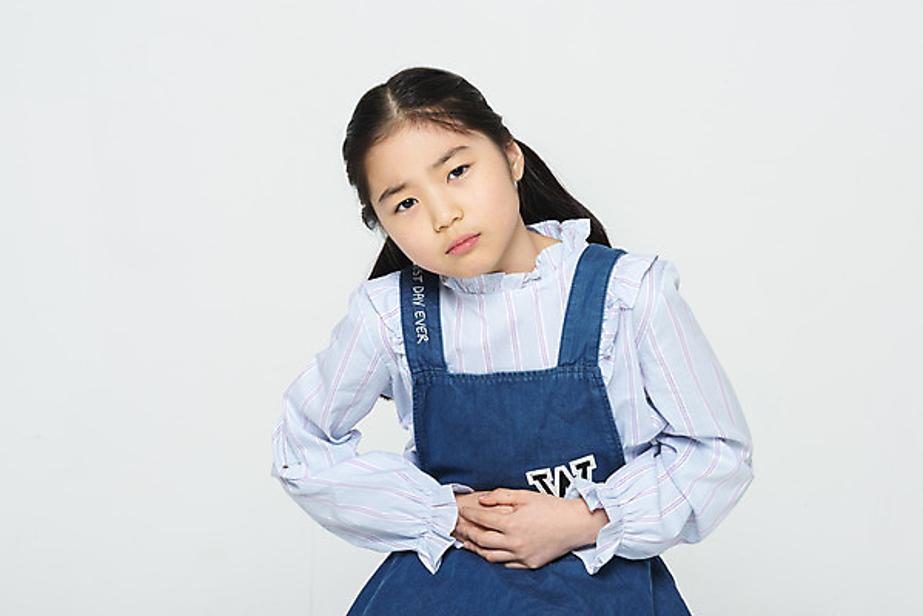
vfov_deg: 11.4
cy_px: 308
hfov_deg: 17.1
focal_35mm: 120
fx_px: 3078
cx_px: 462
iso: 100
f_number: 14
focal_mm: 120
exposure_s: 1/125
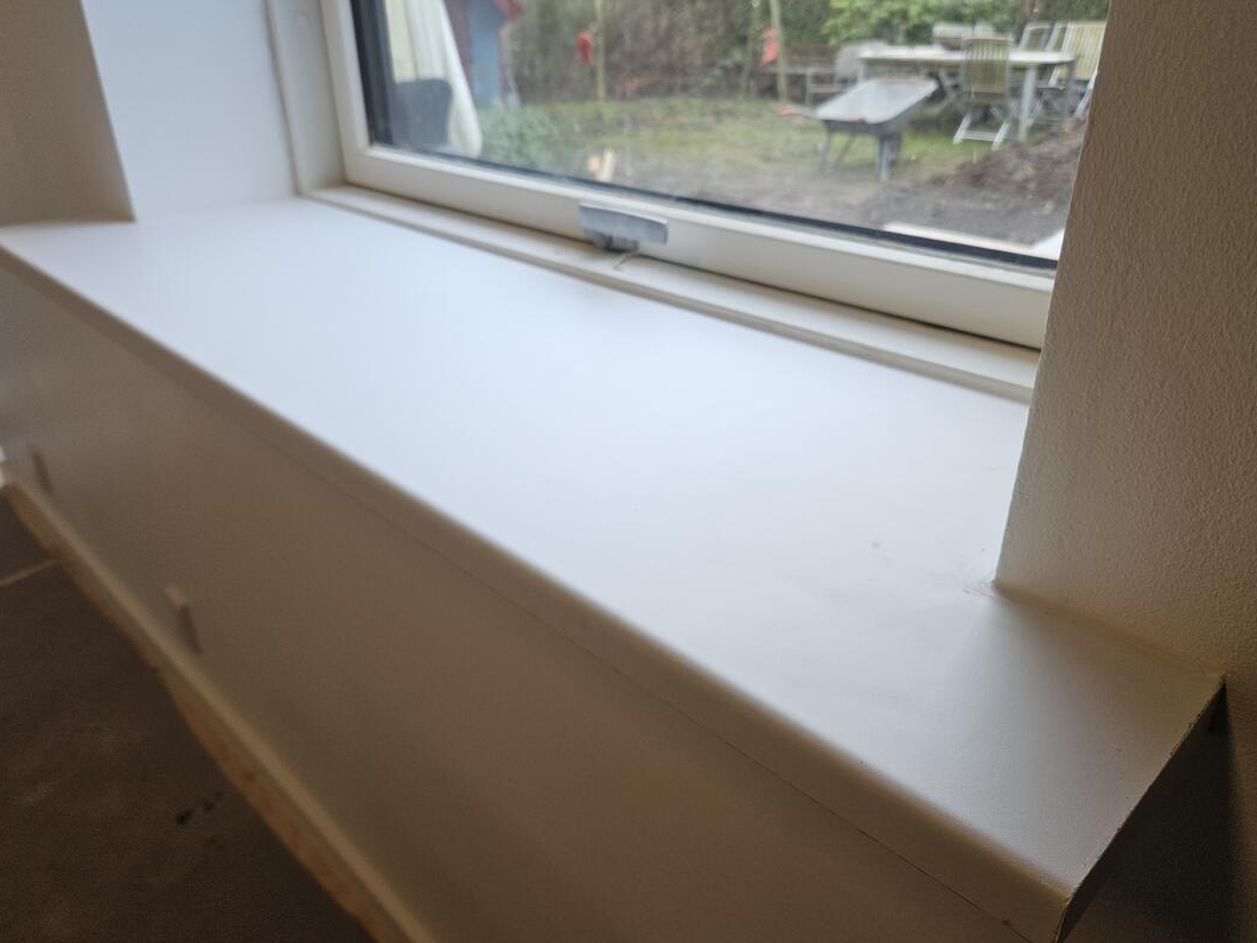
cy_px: 484
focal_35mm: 25
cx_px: 621
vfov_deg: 54.9
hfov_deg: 69.4
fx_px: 908
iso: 80
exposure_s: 1/100
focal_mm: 5.4
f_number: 1.8
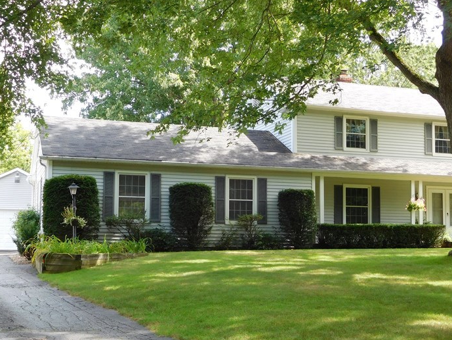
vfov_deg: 28.0
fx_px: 679
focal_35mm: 52
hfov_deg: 36.8
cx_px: 249
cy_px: 201
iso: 125
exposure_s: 1/125
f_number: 3.8
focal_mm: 6.2
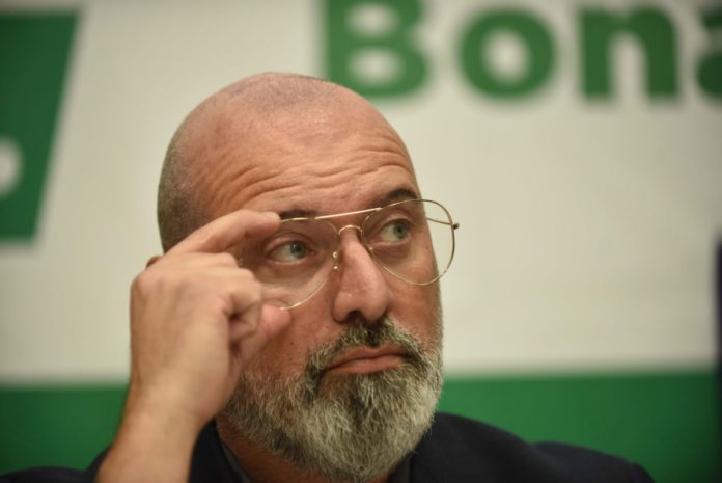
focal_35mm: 135
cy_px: 242
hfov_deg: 15.2
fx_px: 2709
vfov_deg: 10.2
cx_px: 361
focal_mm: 135
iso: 1600
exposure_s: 1/200
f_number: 3.2
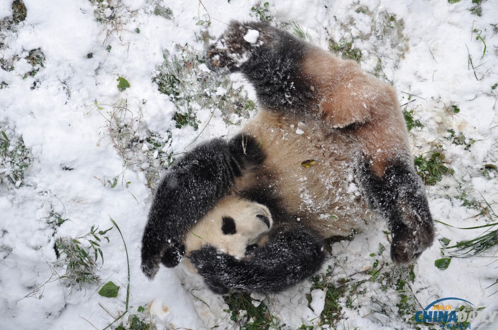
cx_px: 249
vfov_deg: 25.7
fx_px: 725
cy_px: 165
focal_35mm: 52
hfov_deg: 37.9
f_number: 6.3
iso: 400
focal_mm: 35
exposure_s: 1/250
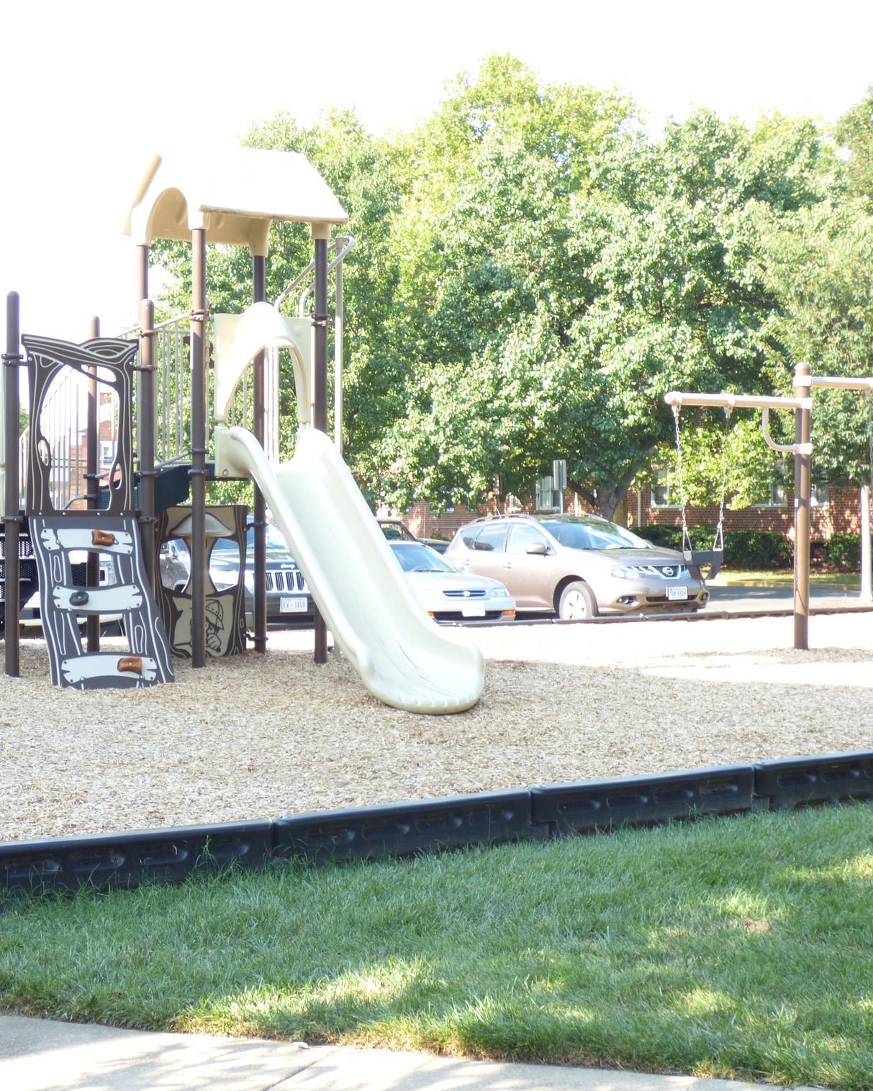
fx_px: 1874
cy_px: 542
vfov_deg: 32.5
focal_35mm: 58
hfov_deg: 26.1
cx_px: 304
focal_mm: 7.79
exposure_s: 1/100
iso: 100
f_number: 3.7
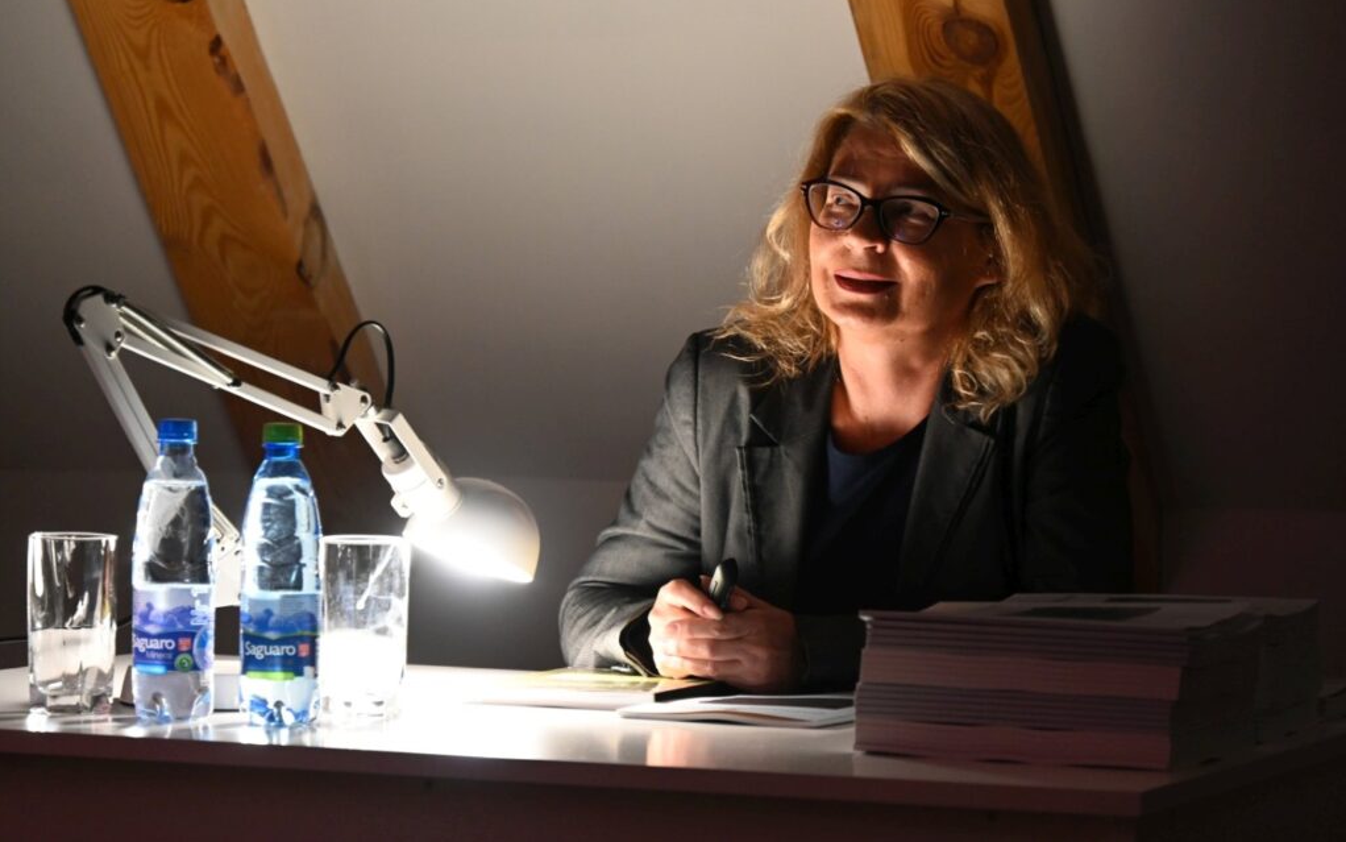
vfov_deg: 8.9
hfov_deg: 14.1
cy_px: 399
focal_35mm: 148
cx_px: 673
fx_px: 5430
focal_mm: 145
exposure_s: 1/20
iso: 3200
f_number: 6.3
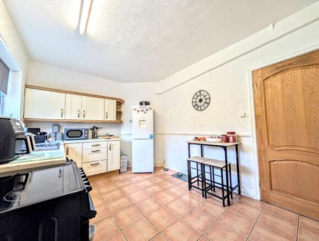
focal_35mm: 12
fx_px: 111
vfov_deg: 94.7
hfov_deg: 110.4
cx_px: 160
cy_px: 120
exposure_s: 1/50
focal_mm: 2.02
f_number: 1.7
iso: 68
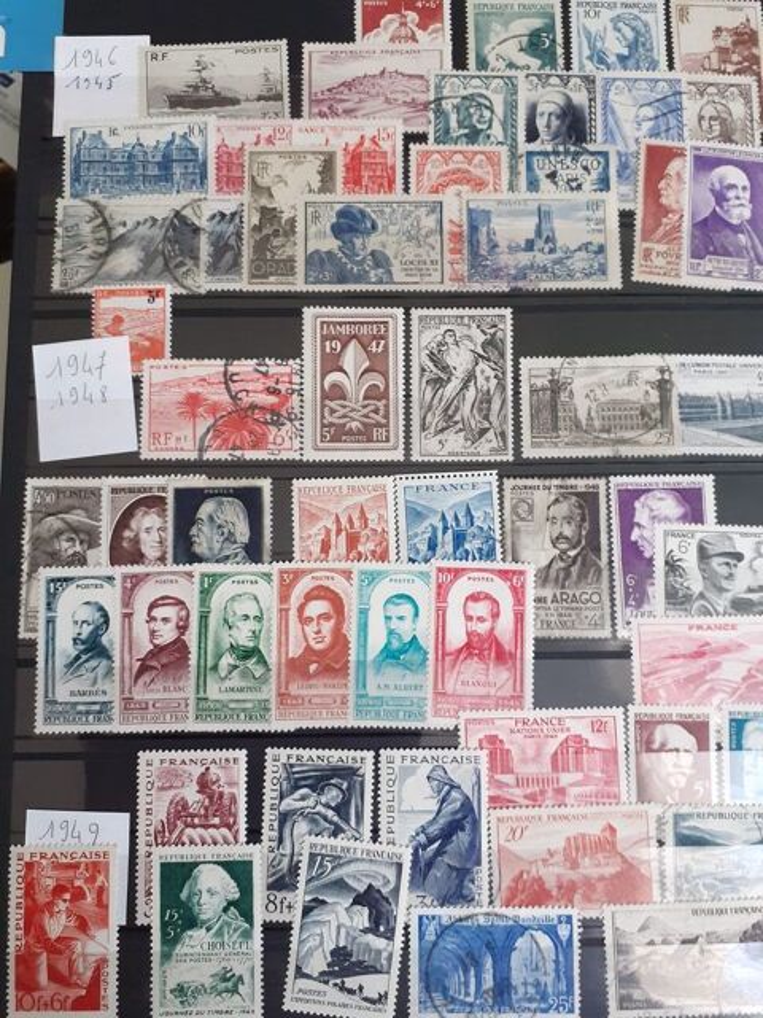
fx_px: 794
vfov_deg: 65.3
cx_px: 382
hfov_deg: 51.4
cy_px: 509
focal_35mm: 27
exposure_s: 1/50
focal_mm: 3.6
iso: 160
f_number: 1.9
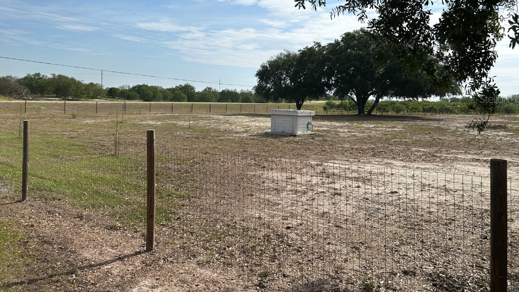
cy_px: 99
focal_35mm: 29
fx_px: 399
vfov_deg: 39.7
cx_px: 263
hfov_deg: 66.1
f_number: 1.5
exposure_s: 1/6579
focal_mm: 5.7
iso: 50
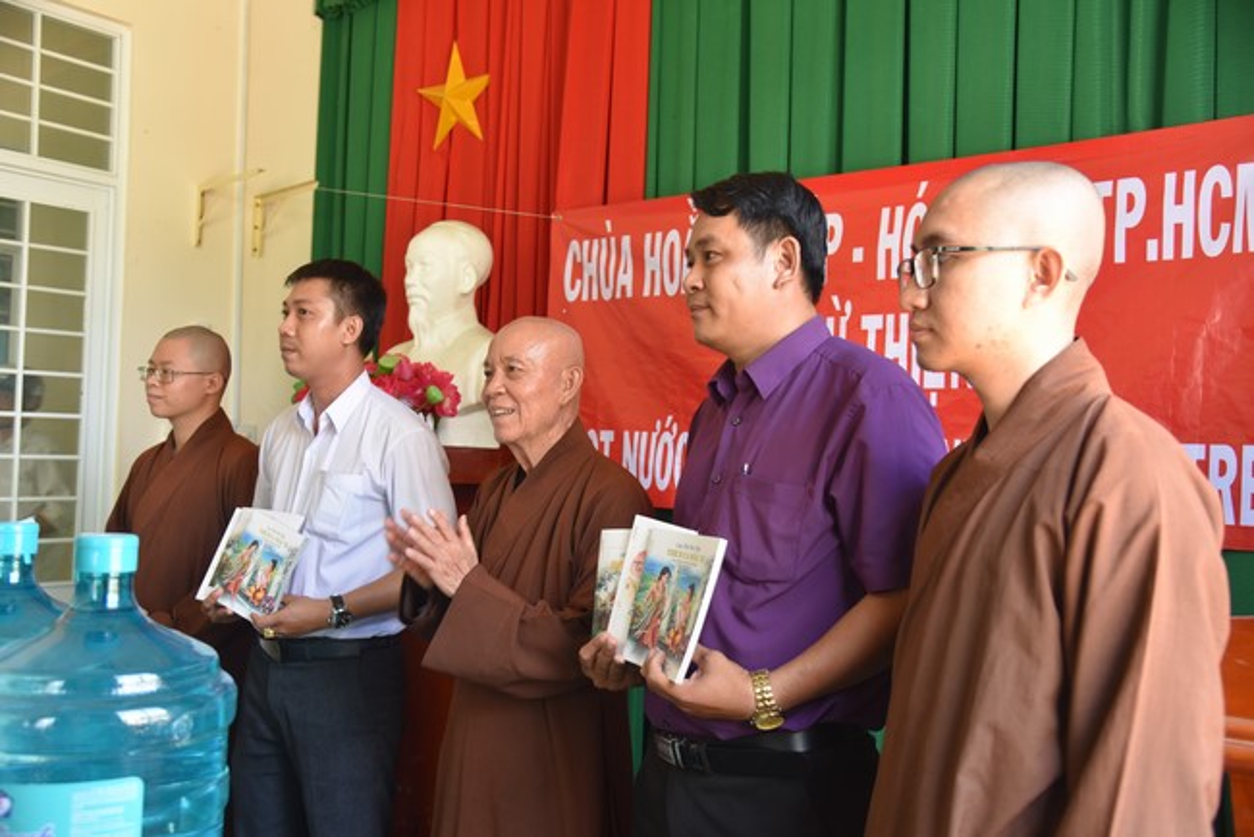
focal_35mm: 32
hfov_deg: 58.7
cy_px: 418
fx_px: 1115
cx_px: 627
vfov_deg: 41.2
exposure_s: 1/60
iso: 800
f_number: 4
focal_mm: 32
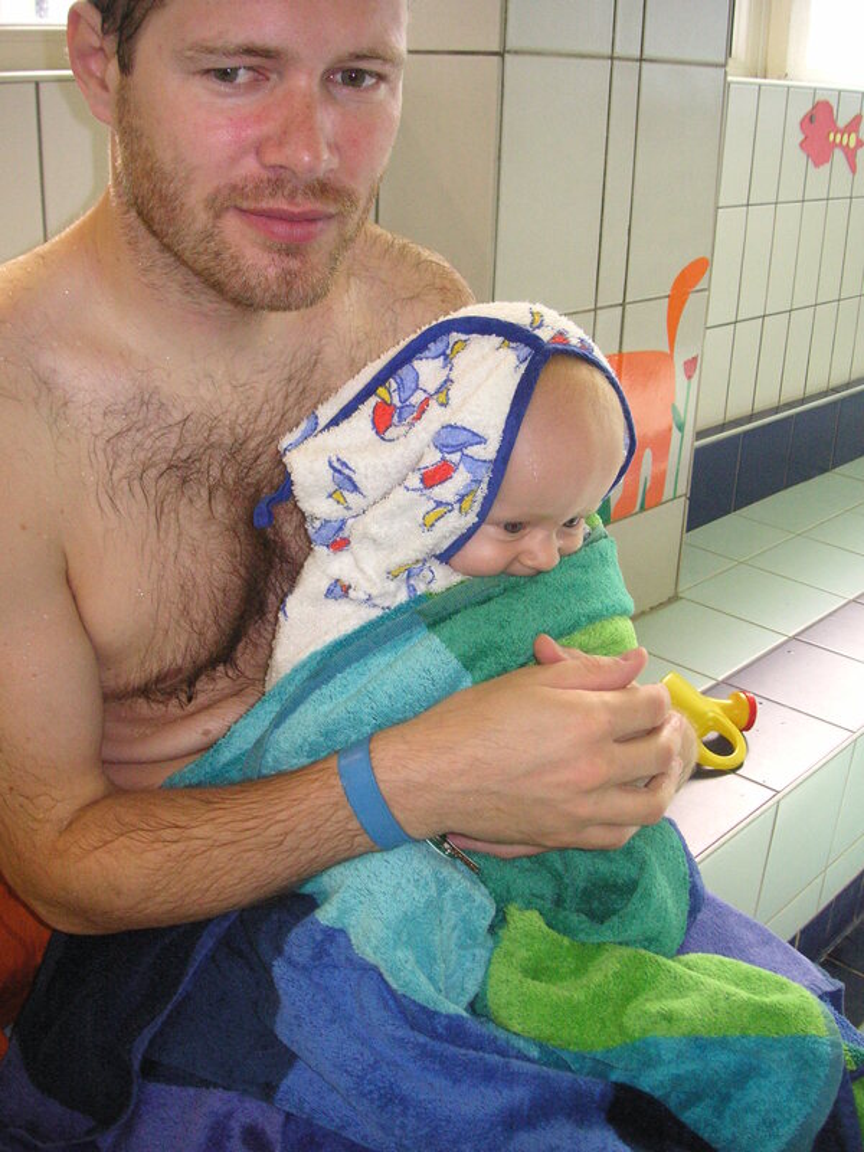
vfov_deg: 50.1
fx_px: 1231
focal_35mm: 37
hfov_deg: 38.7
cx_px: 432
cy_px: 576
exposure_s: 1/45
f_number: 2.8
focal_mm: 6.1
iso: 160
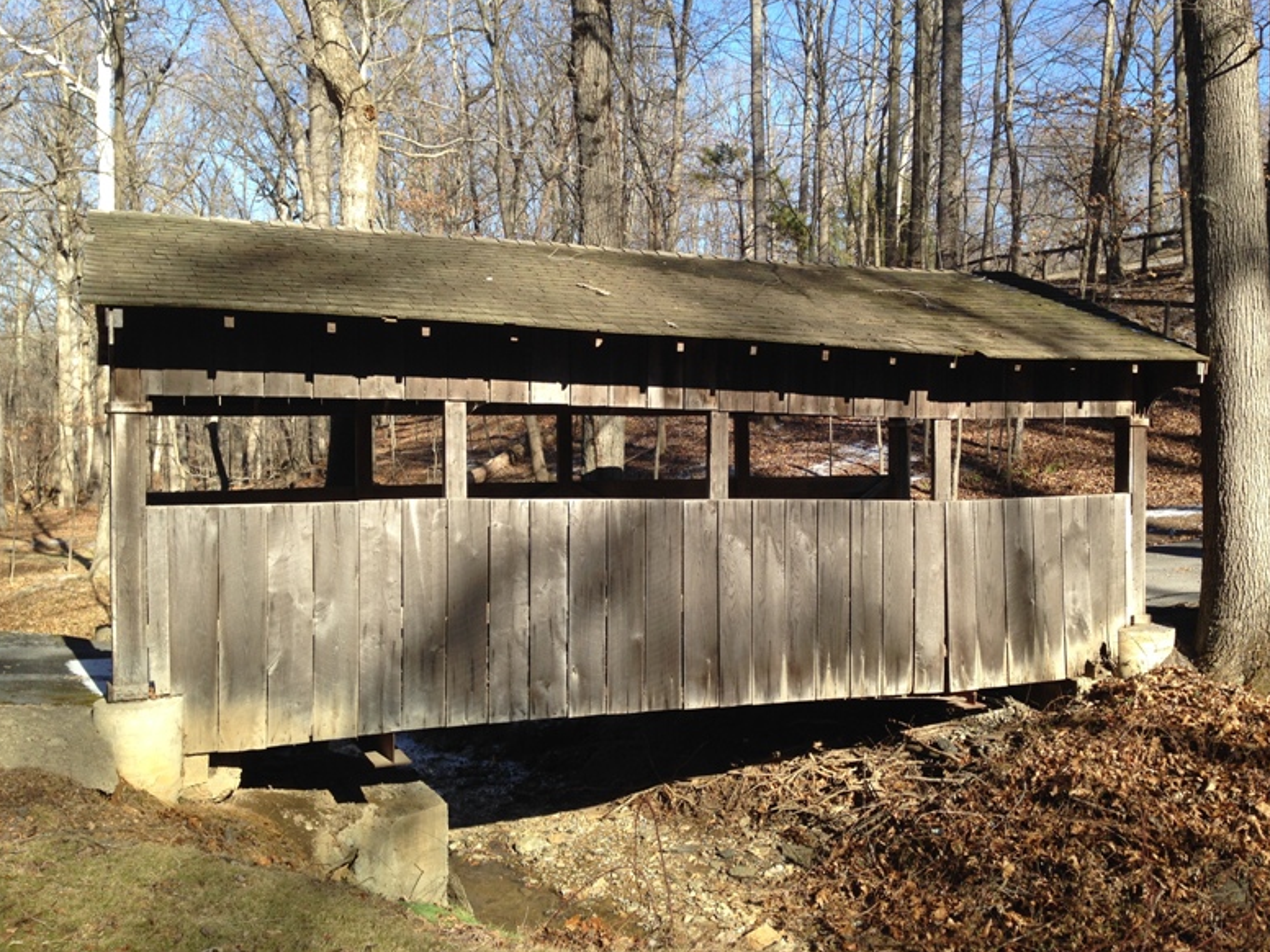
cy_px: 466
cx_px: 650
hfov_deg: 54.0
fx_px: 1247
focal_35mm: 34
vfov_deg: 41.8
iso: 50
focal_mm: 4.12
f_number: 2.4
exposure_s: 1/521
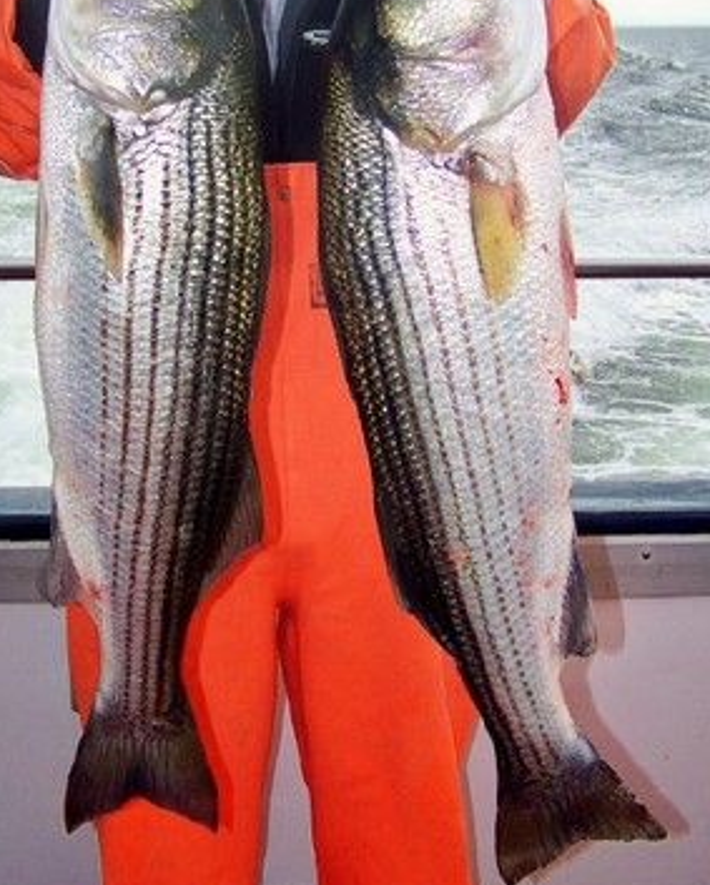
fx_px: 1390
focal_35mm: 53
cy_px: 347
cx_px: 291
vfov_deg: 35.2
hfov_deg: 28.6
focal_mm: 5.85
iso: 64
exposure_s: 1/640
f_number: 2.8
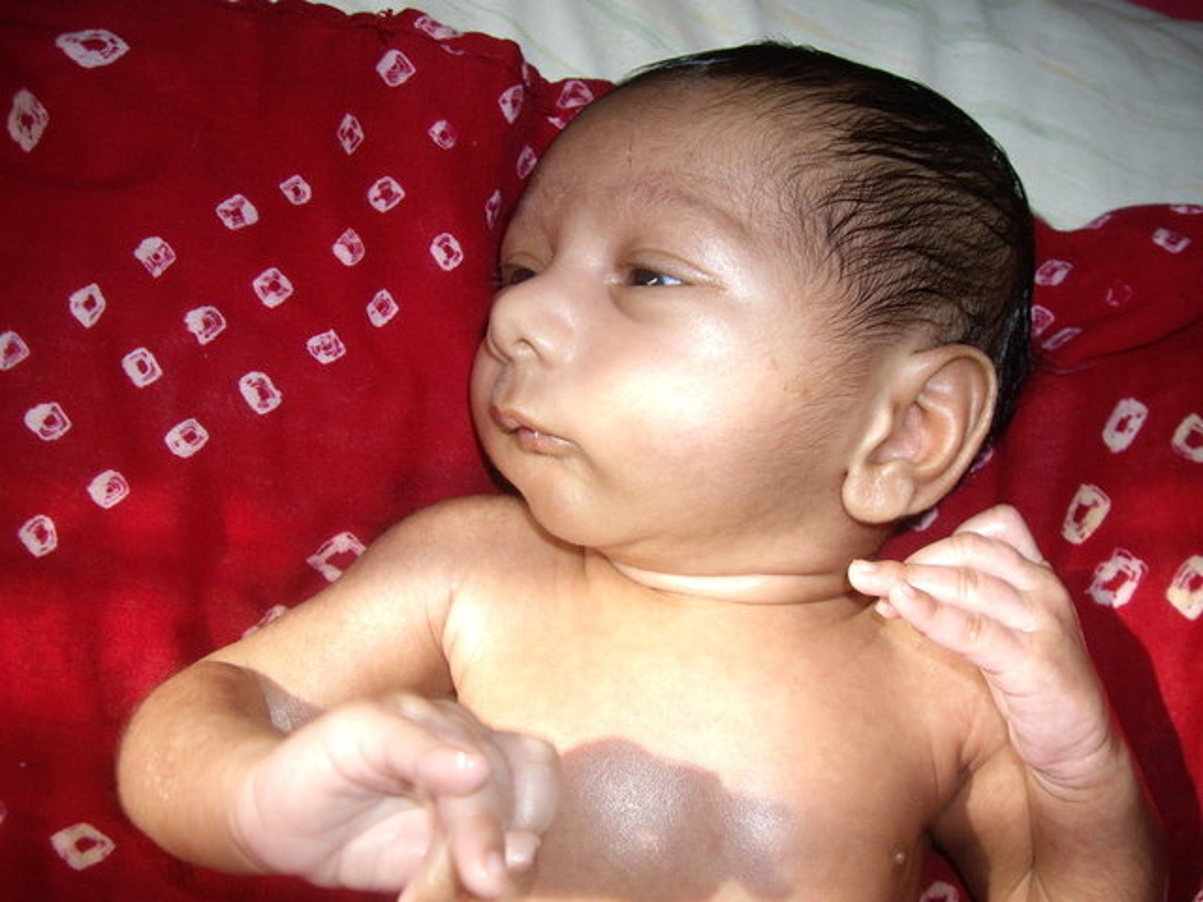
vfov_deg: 37.7
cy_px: 451
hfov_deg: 49.0
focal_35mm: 38
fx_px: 1321
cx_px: 602
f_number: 2.7
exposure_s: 1/200
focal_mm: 6.2
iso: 100
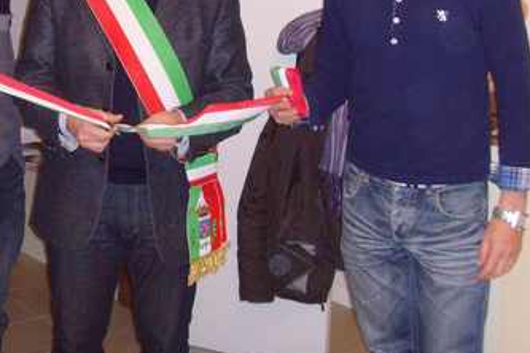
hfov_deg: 26.9
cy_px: 48
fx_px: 1075
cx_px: 70
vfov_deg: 18.4
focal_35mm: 73
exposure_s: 1/45
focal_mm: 6.6
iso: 240
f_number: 3.5
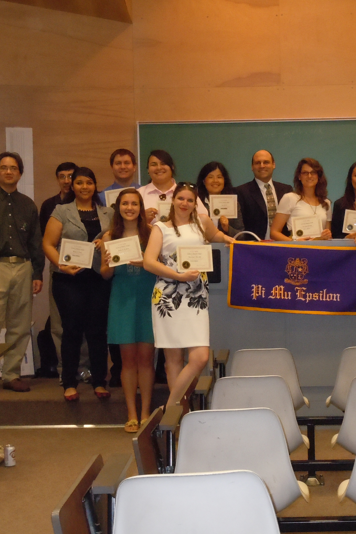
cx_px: 311
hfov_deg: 21.2
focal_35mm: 63
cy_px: 268
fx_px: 934
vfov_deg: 31.9
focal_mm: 8.1
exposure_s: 1/30
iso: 800
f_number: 4.6
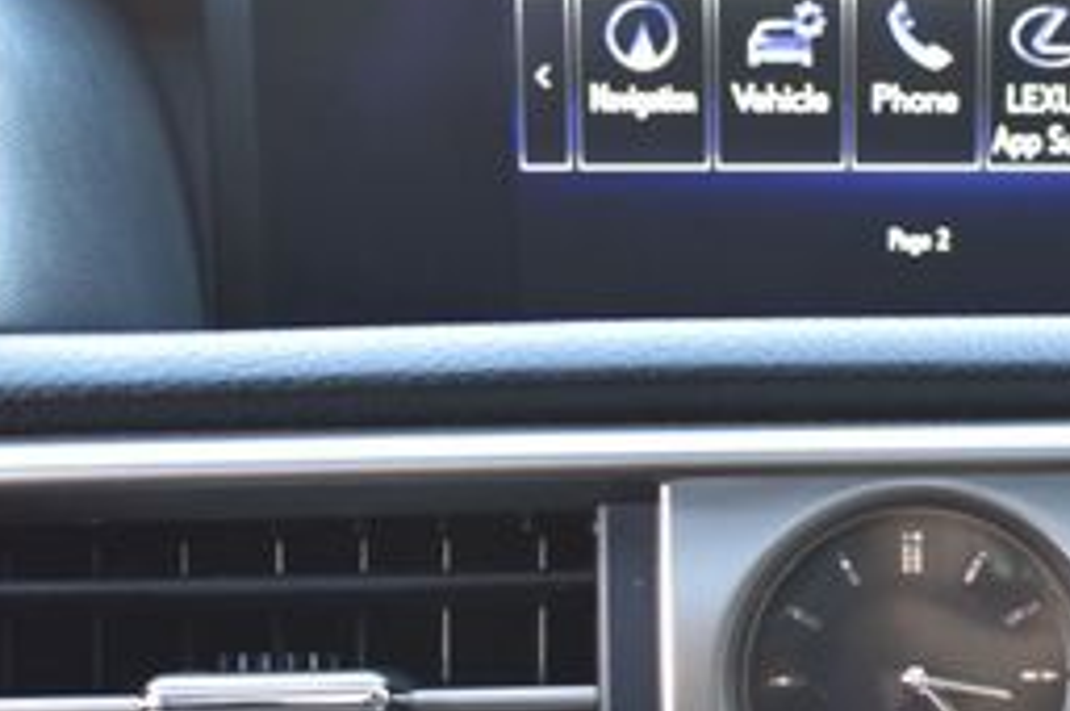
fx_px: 2672
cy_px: 506
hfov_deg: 21.9
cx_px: 1028
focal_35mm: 90
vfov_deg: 15.1
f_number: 6.3
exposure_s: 1/15
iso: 450
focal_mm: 24
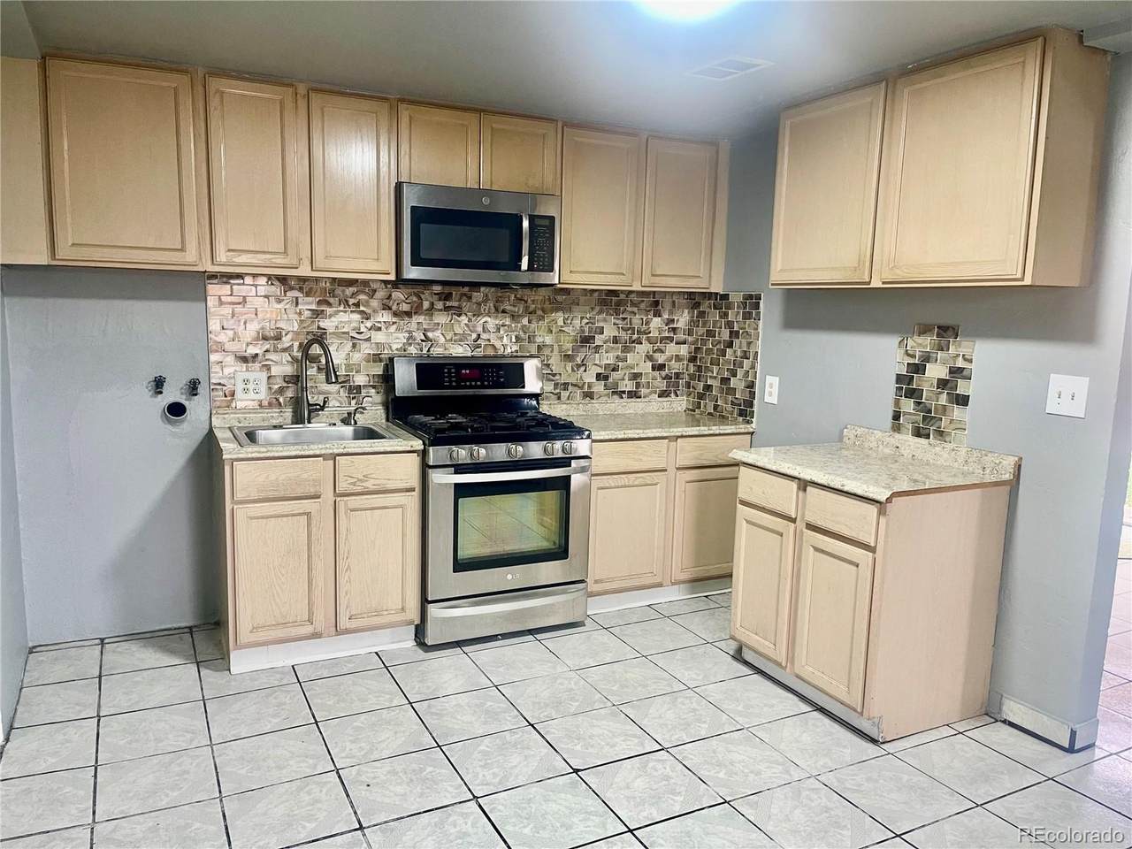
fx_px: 818
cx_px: 566
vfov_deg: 54.9
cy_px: 424
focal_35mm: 25
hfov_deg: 69.4
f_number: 1.6
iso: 160
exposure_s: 1/60
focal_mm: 5.1
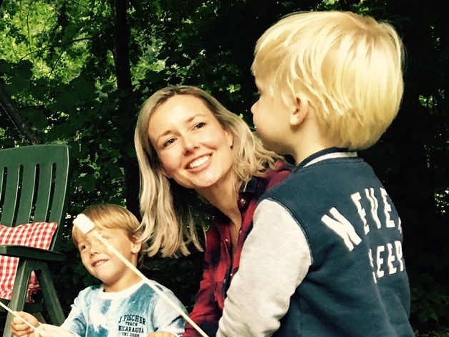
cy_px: 202
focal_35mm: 74
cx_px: -52
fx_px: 960
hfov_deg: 24.5
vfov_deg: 19.9
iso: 200
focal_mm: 4.15
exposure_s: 1/25
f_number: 2.2
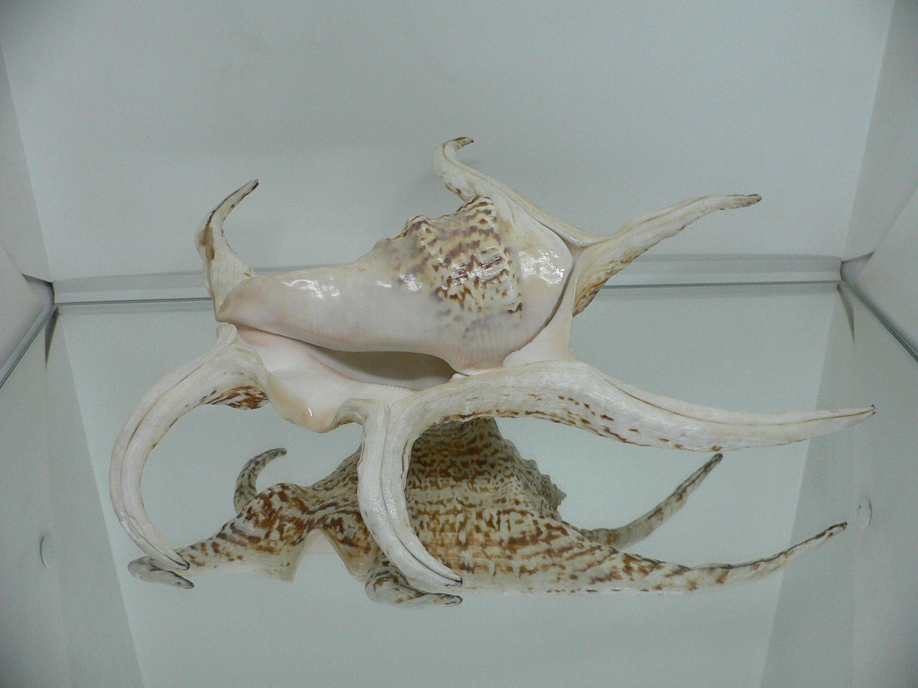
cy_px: 344
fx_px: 928
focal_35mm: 35
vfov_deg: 40.7
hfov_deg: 52.6
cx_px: 459
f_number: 2.8
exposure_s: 1/60
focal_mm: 4.6
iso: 200
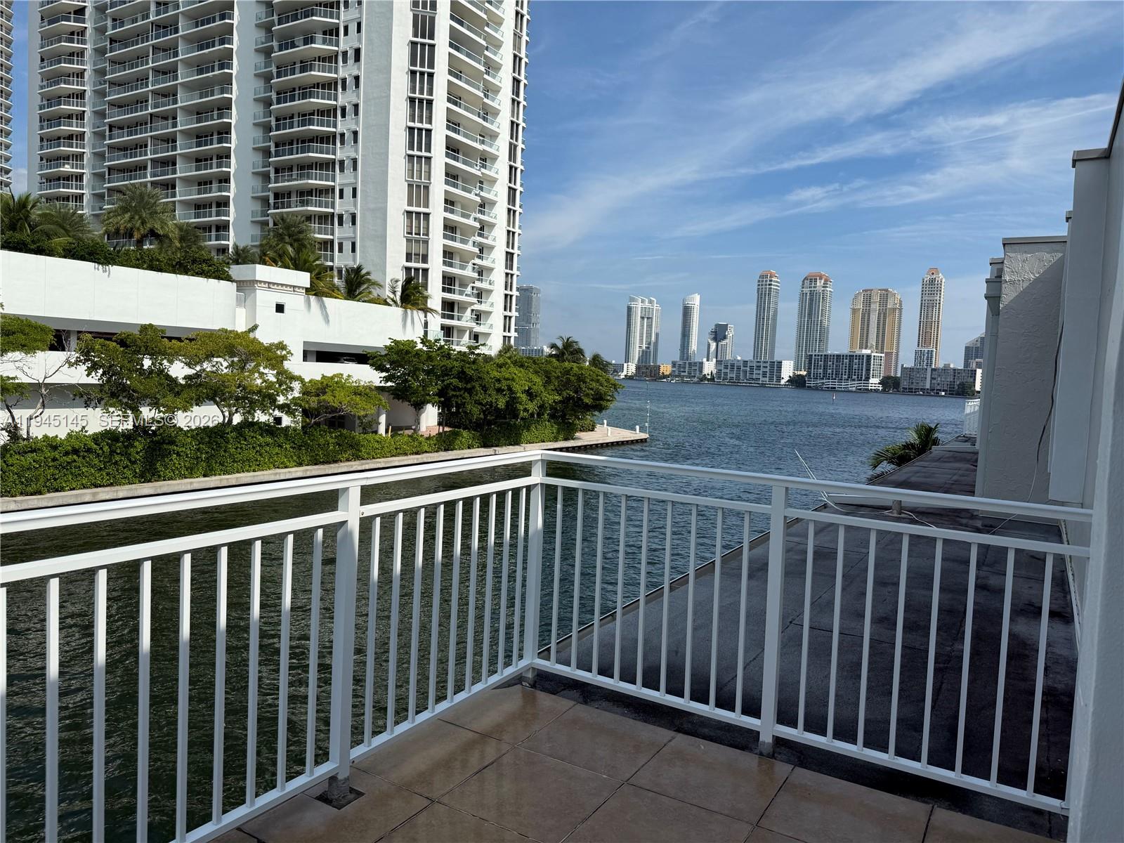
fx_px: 779
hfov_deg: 71.6
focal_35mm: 24
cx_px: 562
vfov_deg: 56.8
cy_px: 422
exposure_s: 1/7353
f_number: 1.78
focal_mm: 6.76
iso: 80
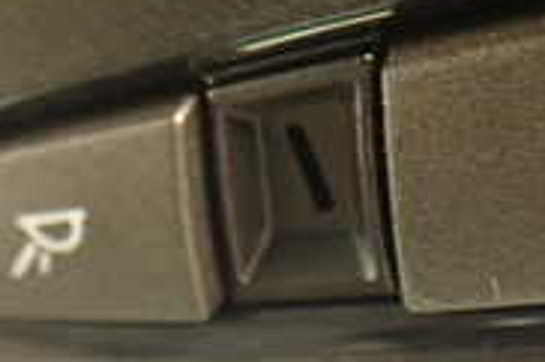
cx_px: 225
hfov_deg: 18.6
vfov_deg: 11.8
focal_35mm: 110
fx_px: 1664
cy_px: -203
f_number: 2.4
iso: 800
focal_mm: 5.79
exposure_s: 1/20
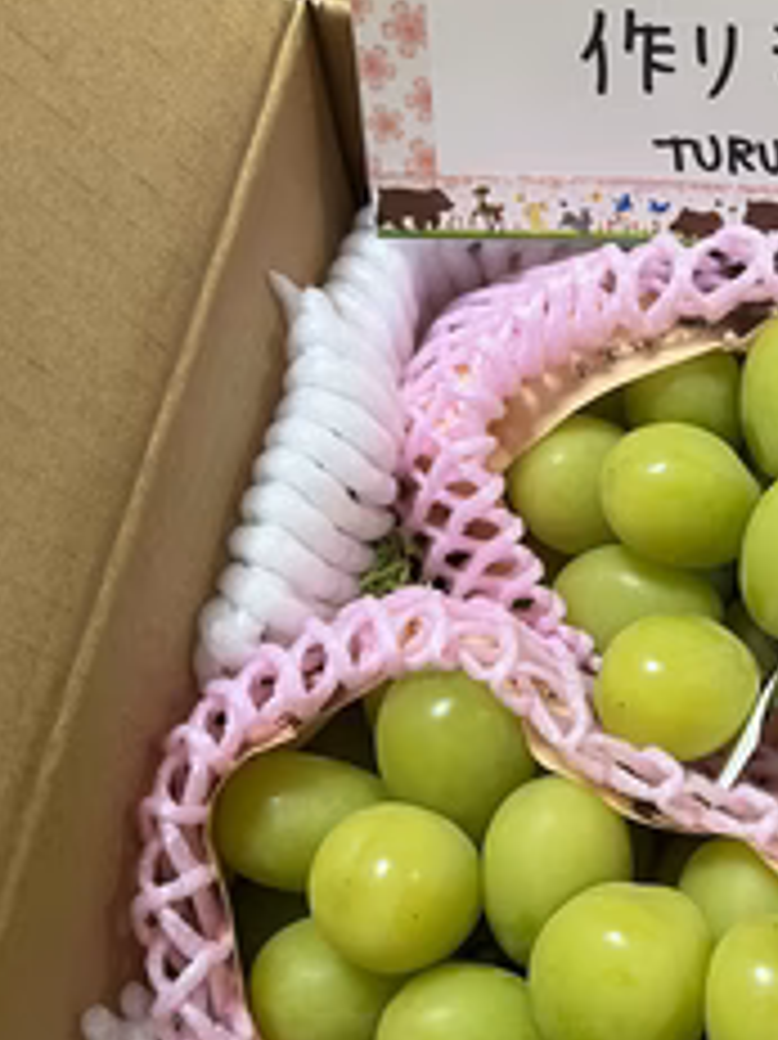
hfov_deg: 31.5
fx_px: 1350
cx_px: 594
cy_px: 617
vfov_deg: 41.9
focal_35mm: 45
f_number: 1.6
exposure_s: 1/60
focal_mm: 5.1
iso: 100
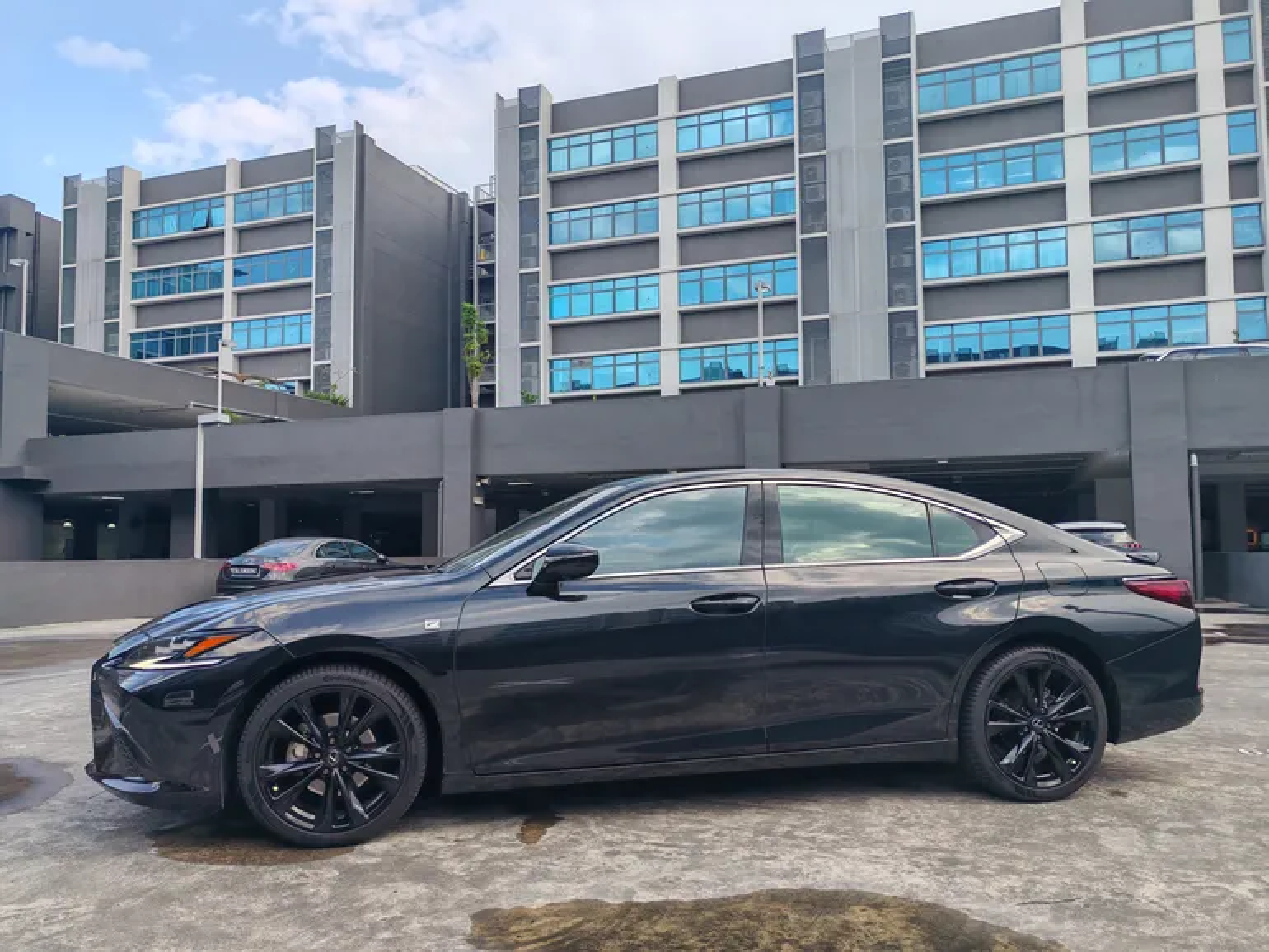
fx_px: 990
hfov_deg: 65.3
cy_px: 476
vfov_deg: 51.4
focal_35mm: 27
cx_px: 634
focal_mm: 5.52
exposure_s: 1/560
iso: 50
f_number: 1.95
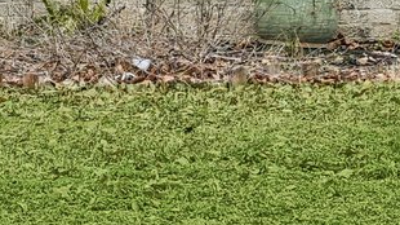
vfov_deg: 6.9
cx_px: 12
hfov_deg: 12.6
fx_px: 1796
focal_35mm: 169
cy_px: -226
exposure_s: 1/160
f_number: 8
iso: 100
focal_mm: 24.5
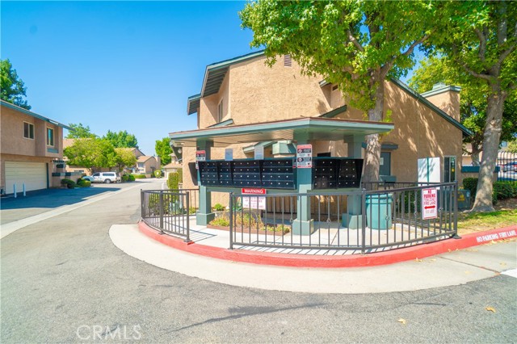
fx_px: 215
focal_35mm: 15
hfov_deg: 100.4
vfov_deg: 77.3
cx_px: 258
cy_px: 172
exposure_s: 1/160
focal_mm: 10
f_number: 7.1
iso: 100
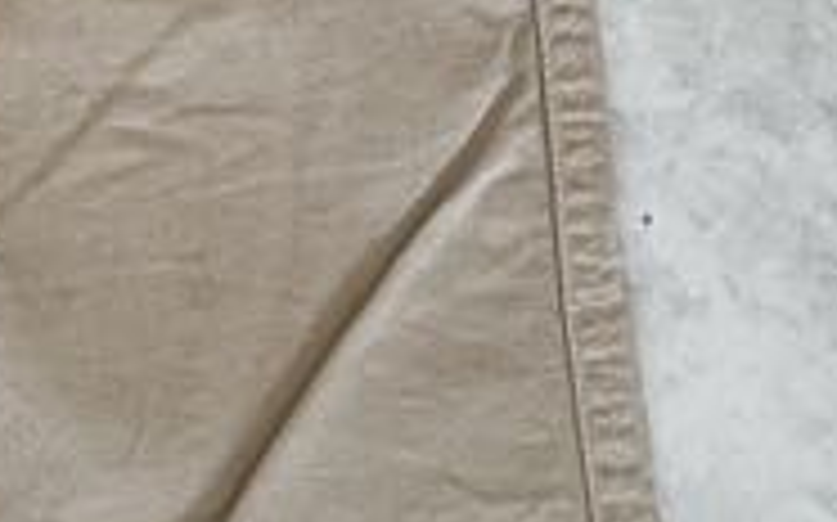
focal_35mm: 160
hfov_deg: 12.4
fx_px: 3648
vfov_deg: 7.7
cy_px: -608
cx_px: -477
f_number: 1.6
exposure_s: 1/69
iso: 125
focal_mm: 4.2
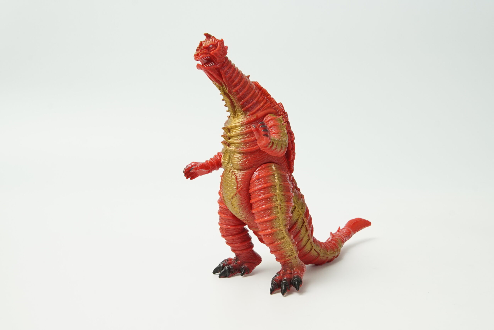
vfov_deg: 31.9
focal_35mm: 42
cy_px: 165
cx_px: 247
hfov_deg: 46.4
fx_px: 577
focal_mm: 28
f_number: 10
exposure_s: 1/20
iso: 1000
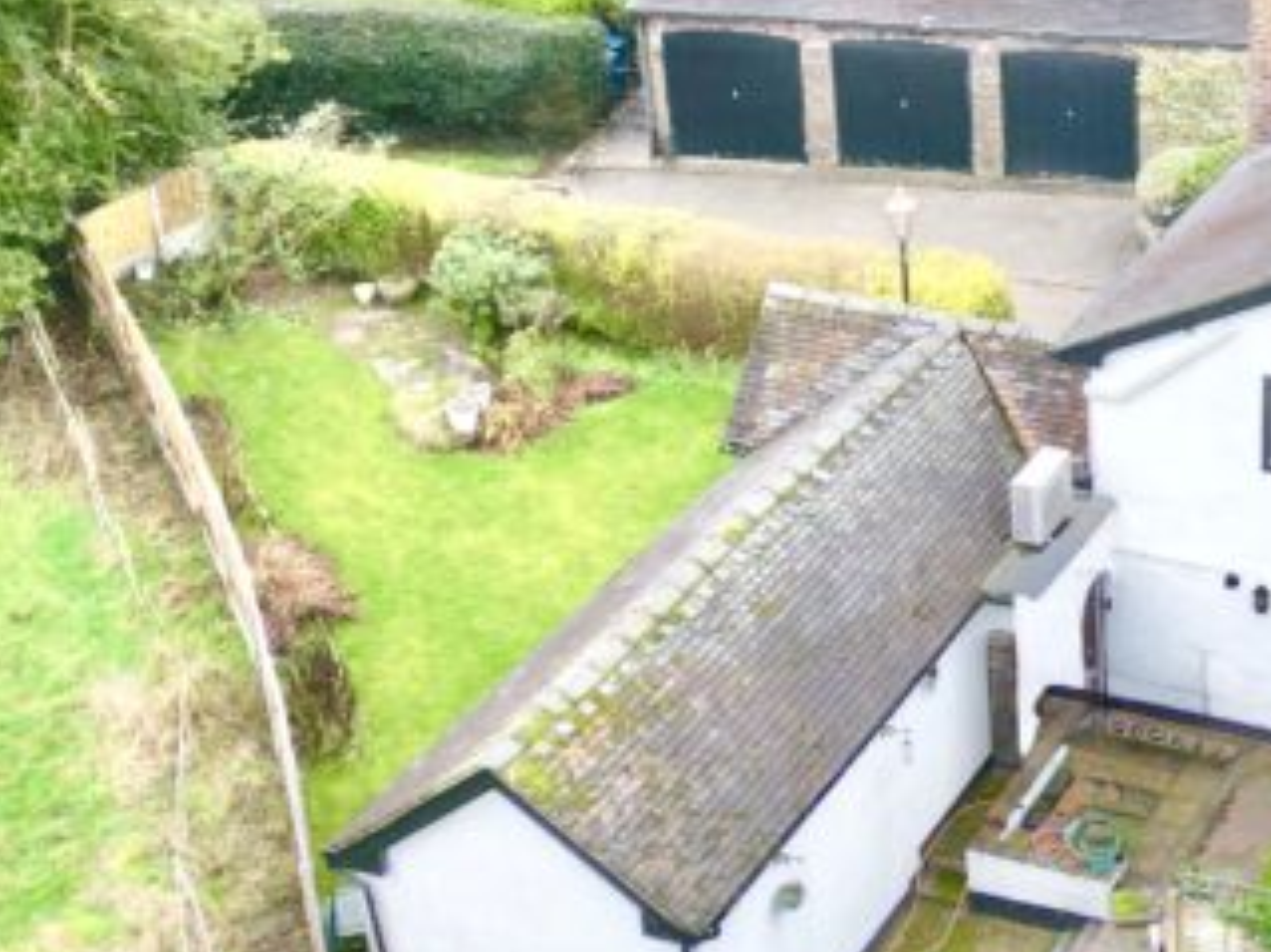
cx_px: 1307
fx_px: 2826
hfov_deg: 24.1
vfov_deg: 19.1
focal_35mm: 77
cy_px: 362
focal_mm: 6.72
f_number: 1.7
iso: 140
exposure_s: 1/180
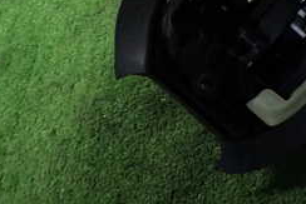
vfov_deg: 20.4
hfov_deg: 28.4
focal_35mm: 64
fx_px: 544
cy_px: -15
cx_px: 341
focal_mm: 4.5
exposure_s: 1/30
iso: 250
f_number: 2
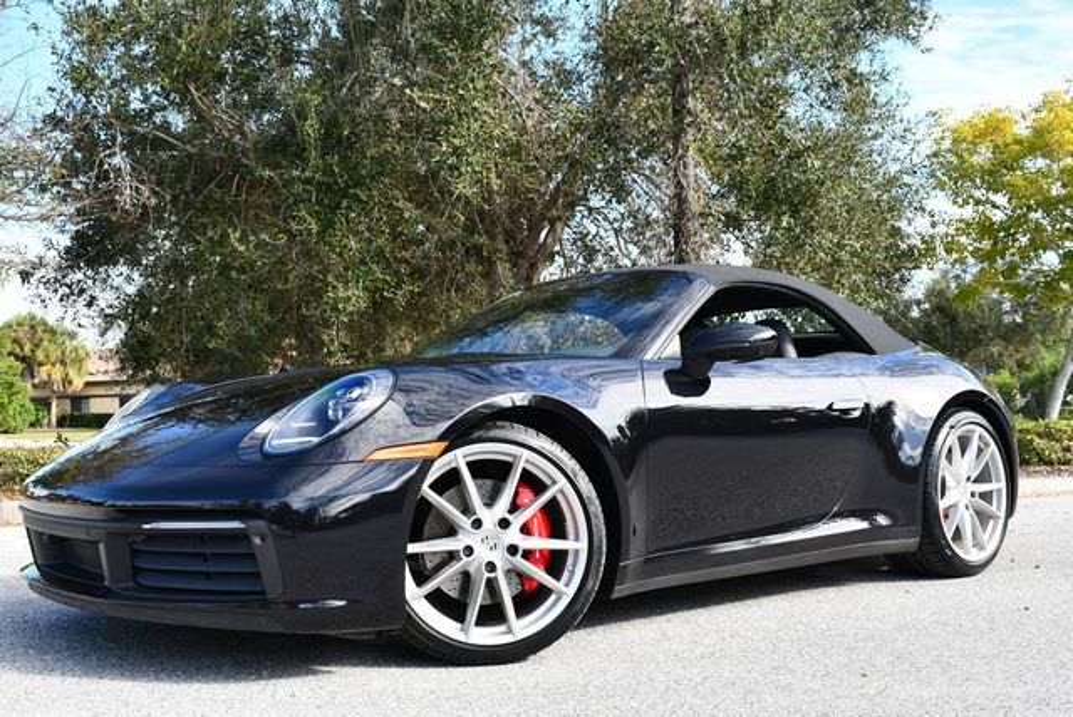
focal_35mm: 36
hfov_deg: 53.1
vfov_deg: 36.9
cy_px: 358
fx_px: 1074
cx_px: 536
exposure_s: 1/250
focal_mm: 18
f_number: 5.6
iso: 200
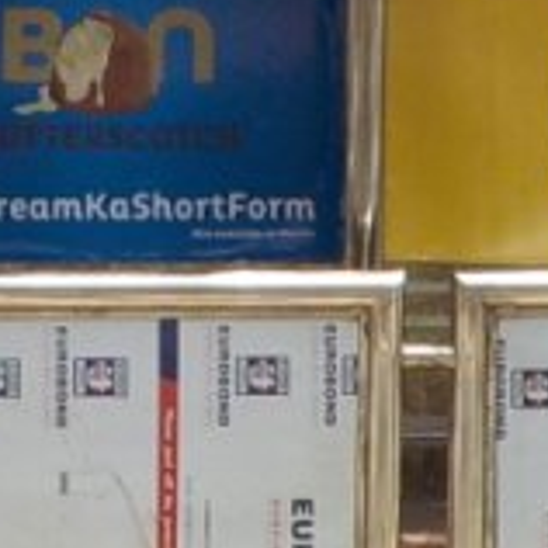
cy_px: -111
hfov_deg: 10.1
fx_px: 3081
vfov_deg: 10.0
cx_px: -17
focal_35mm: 172
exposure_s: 1/320
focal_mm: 4.1
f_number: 3.3
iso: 125
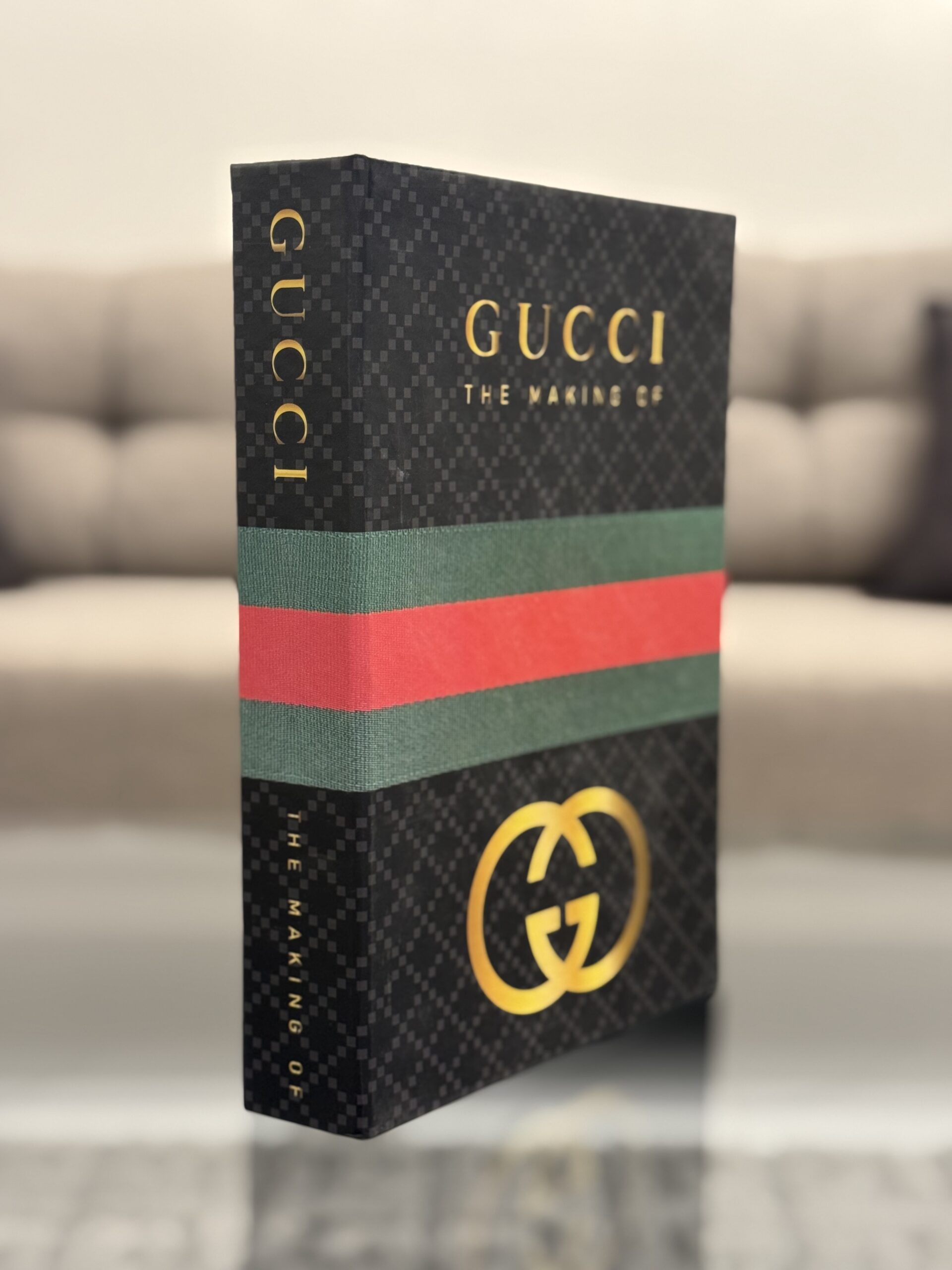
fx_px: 1760
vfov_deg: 39.7
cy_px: 635
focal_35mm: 48
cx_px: 476
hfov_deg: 30.3
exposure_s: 1/50
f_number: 1.78
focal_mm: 6.76
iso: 200
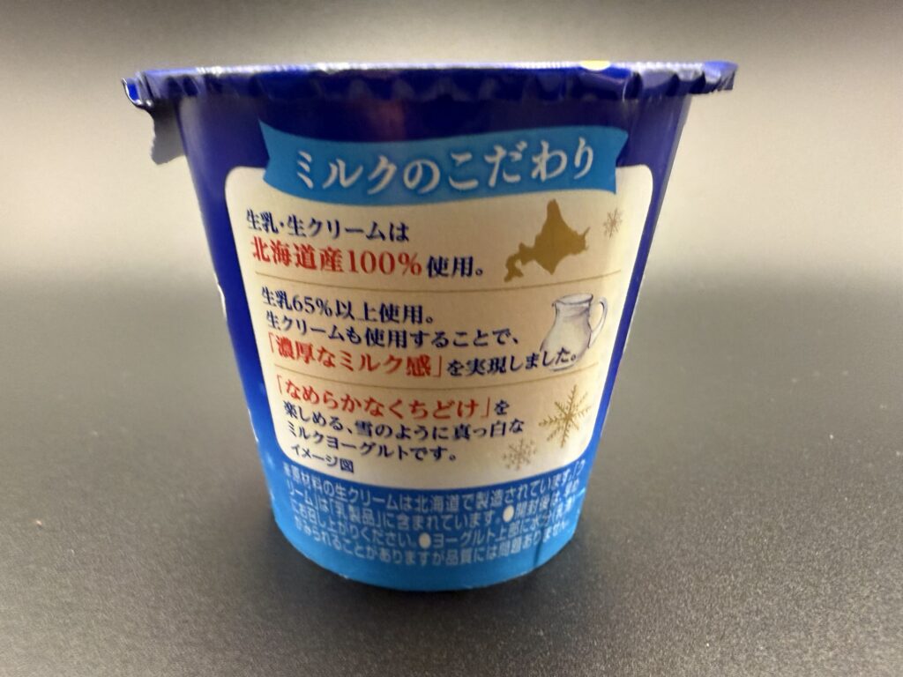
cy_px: 338
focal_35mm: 24
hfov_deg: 71.6
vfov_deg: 56.8
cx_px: 452
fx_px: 626
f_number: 2.2
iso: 500
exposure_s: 1/48
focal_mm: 2.22
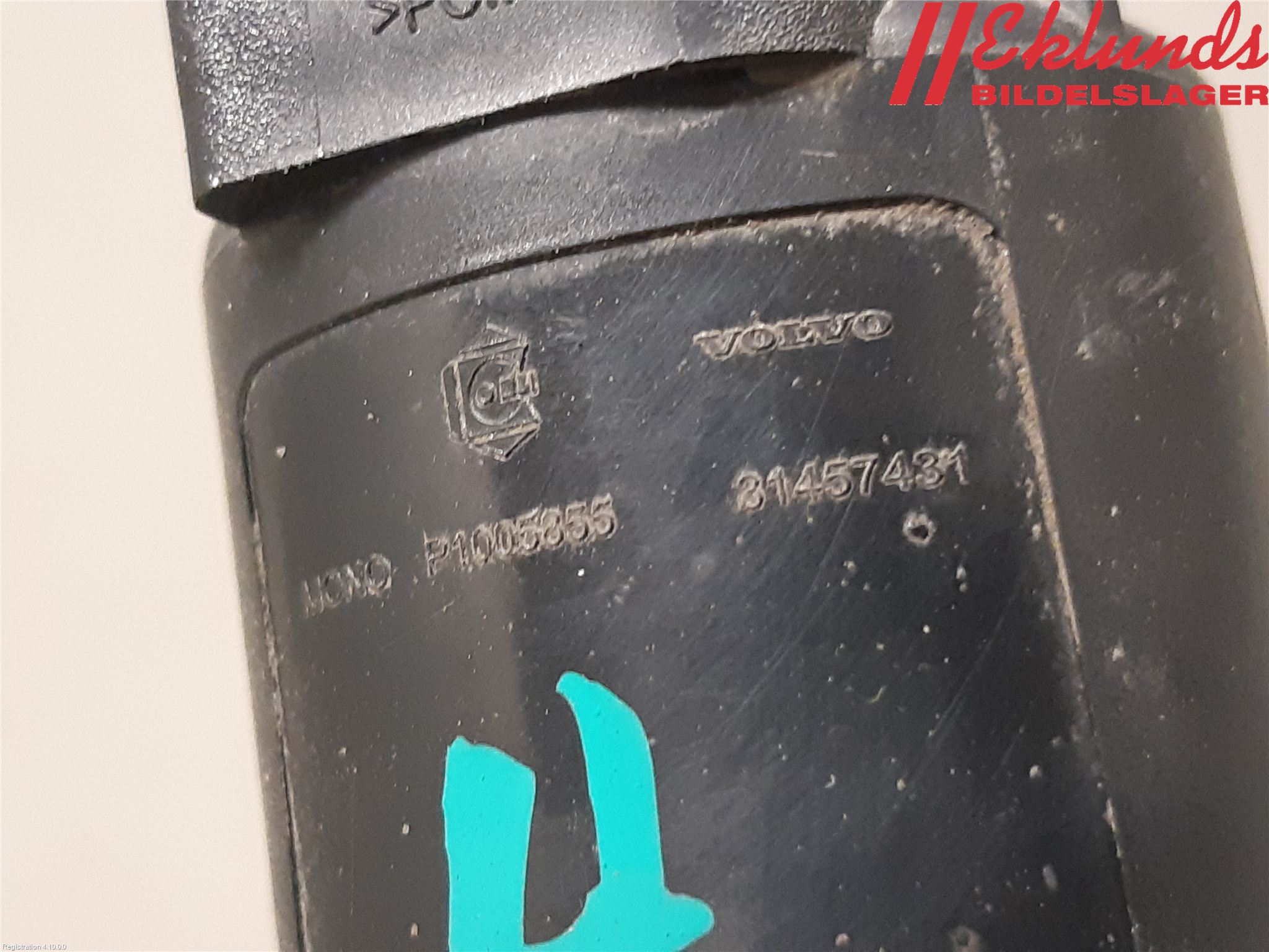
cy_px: 476
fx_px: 953
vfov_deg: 53.1
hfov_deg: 67.3
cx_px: 634
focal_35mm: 26
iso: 250
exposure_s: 1/25
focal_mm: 3.93
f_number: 1.7
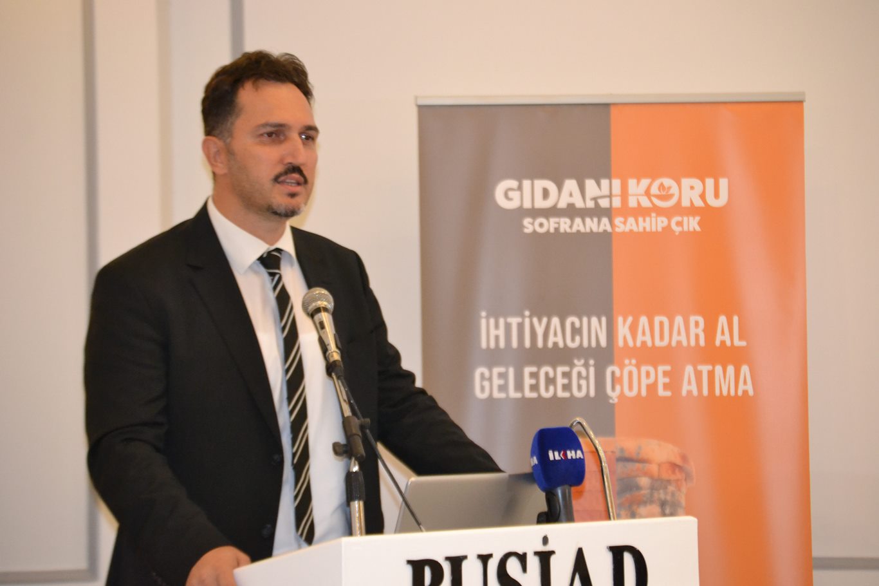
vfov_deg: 11.4
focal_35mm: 120
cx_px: 440
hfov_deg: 17.1
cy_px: 293
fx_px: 2929
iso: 2500
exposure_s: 1/60
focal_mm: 80
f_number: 4.5
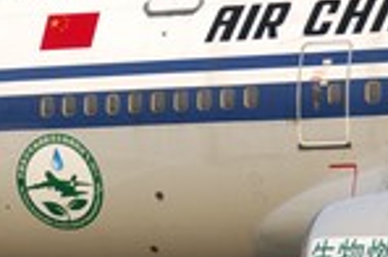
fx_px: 3044
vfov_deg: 4.8
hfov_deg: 7.3
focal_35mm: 283
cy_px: 161
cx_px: 48
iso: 200
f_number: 6.3
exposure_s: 1/200
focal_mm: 70
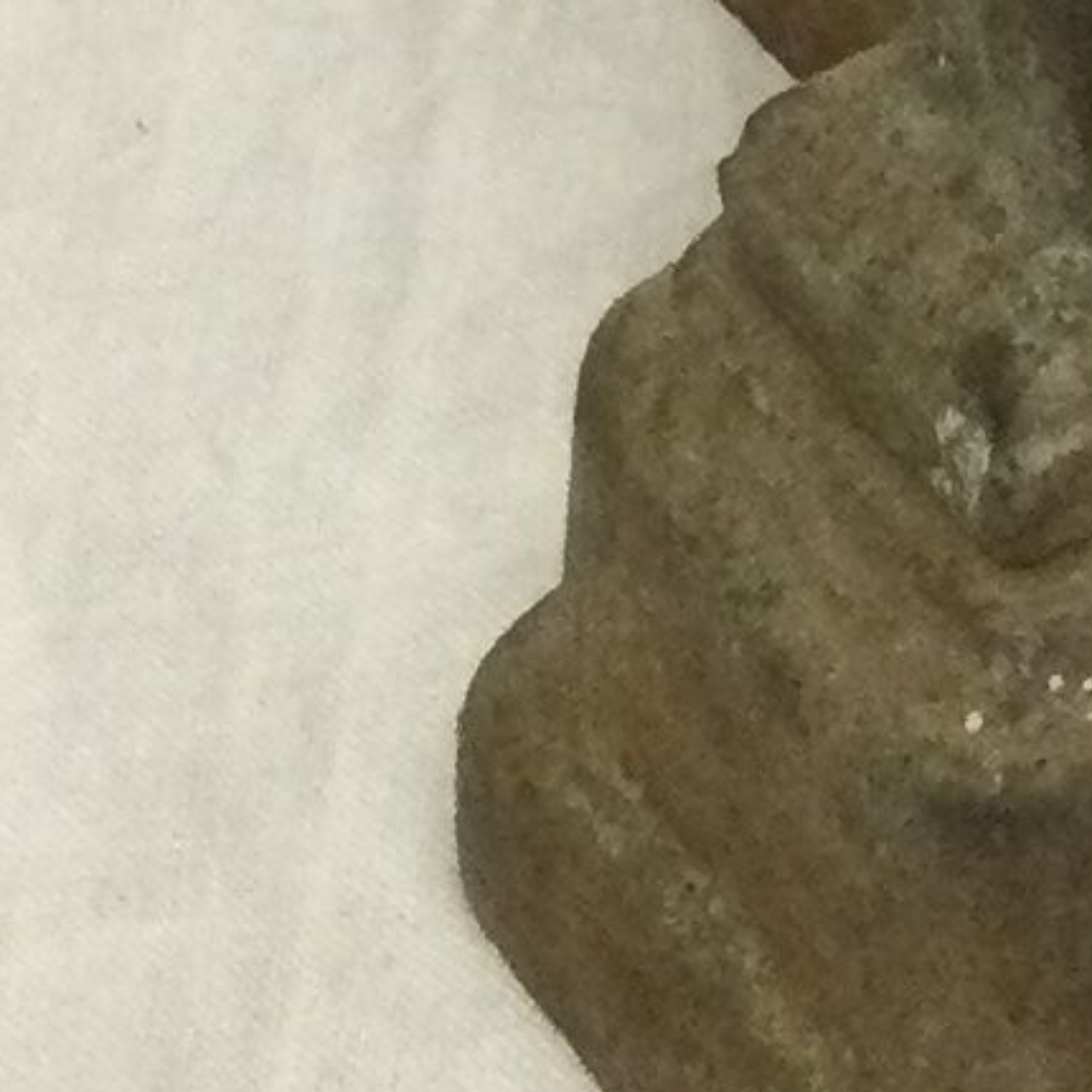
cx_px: 2692
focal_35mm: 208
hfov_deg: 7.8
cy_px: -1514
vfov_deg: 7.8
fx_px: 7424
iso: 64
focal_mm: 3.3
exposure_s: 1/33
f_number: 2.4
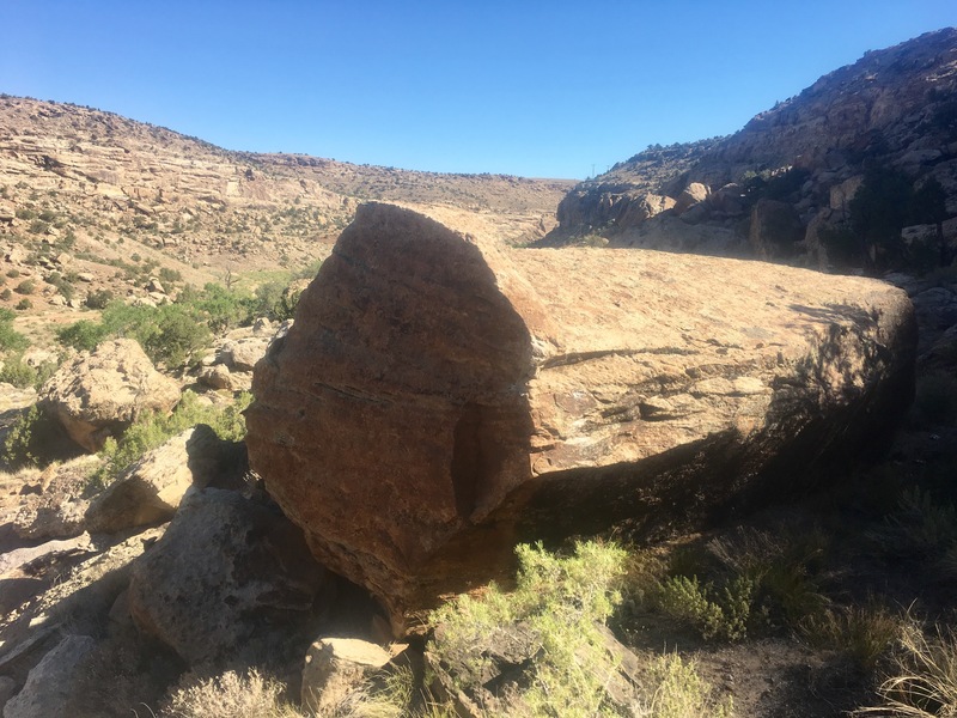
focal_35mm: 29
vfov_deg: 48.2
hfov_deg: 61.7
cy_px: 359
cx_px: 478
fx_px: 802
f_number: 2.2
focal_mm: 4.15
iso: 25
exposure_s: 1/962
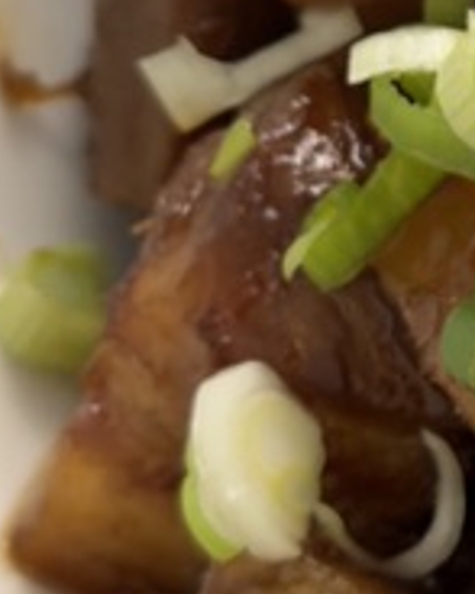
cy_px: -90
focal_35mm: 190
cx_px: 986
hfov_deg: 7.7
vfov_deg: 10.0
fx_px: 3342
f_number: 1.78
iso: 400
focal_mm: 6.76
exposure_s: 1/40
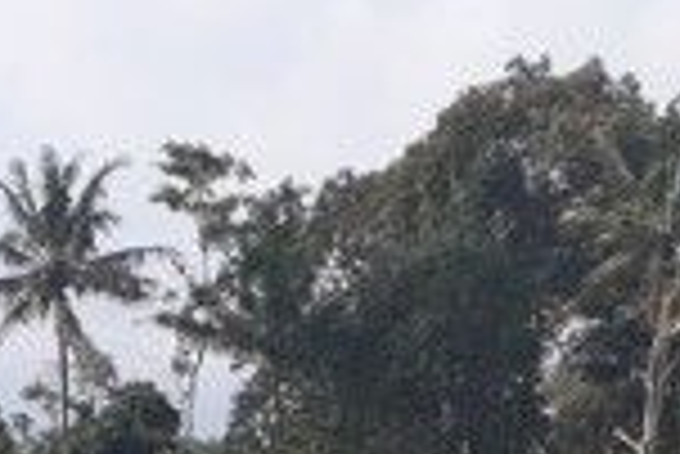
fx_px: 2155
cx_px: 133
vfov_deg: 11.2
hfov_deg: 17.8
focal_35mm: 114
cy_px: 809
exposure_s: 1/998
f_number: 1.9
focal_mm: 3.6
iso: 40
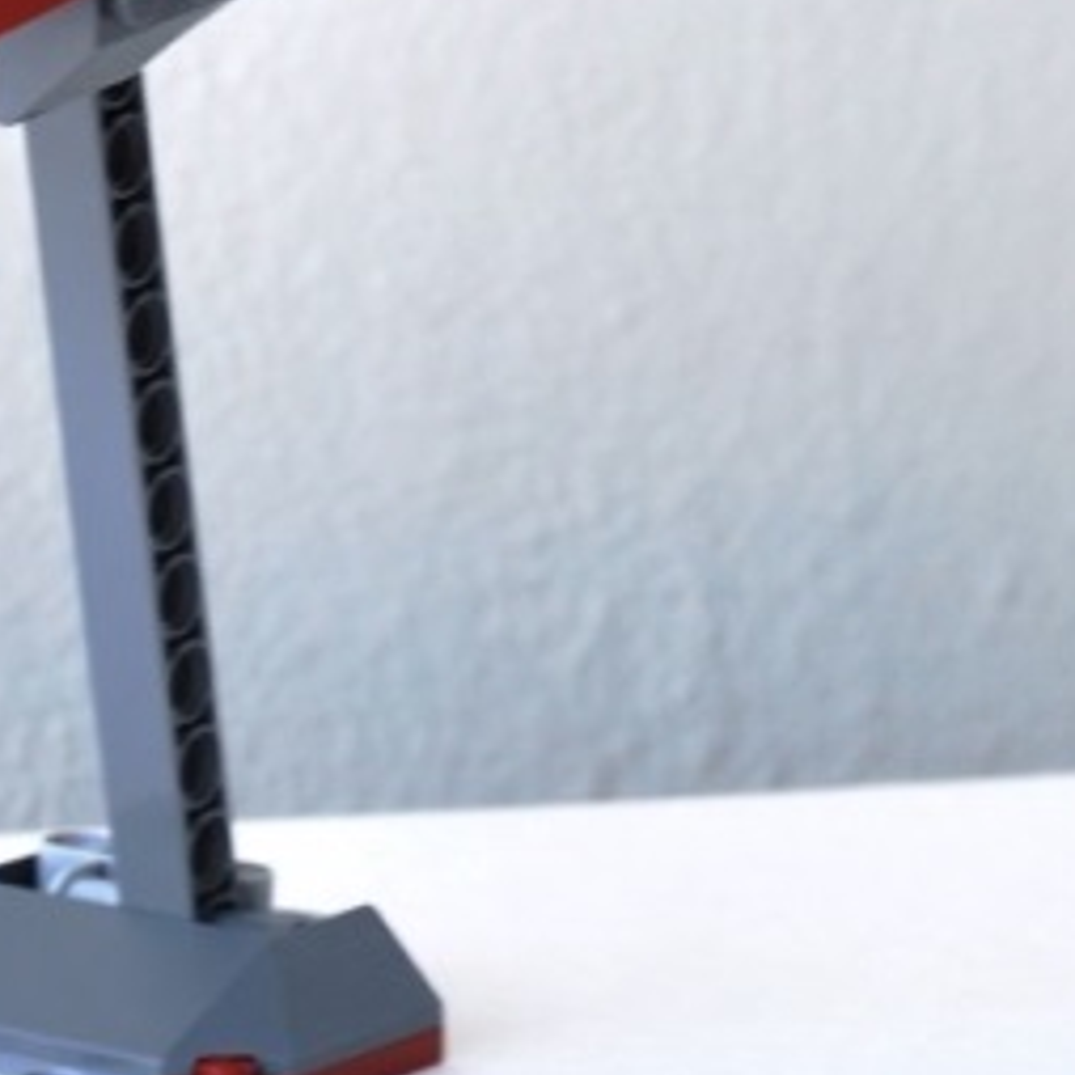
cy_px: -216
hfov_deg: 7.8
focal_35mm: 224
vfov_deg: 7.7
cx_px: 311
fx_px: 7870
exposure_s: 1/25
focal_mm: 52
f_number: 11
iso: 100
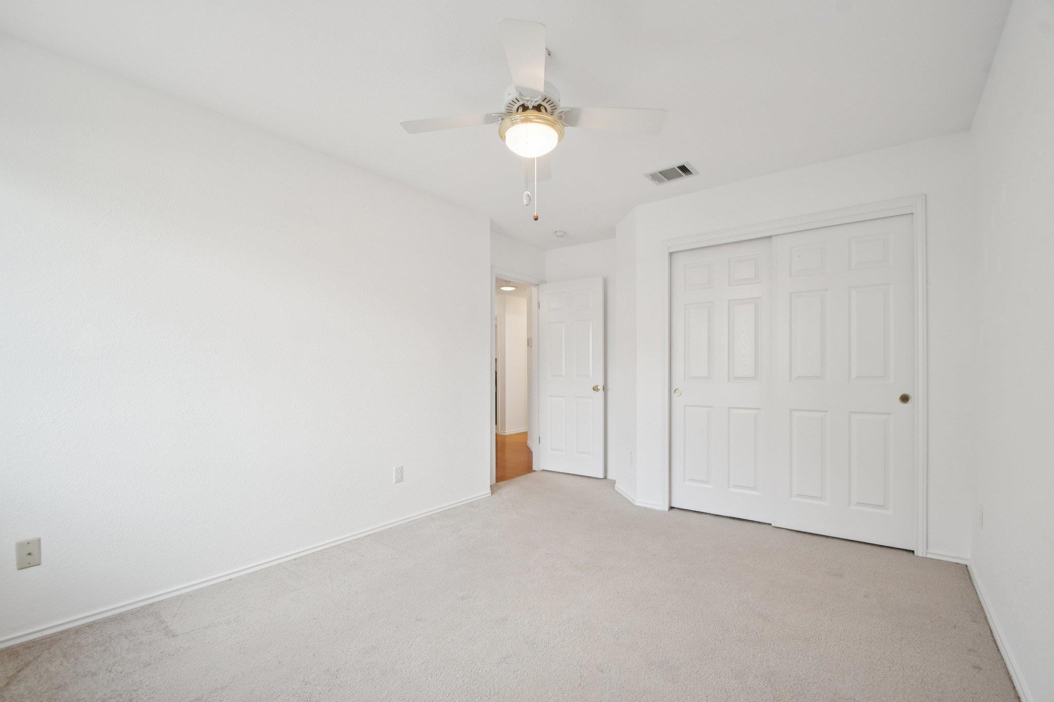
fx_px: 439
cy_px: 351
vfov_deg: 77.3
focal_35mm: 15
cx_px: 527
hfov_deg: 100.4
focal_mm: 10
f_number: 8
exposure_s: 1/20
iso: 400
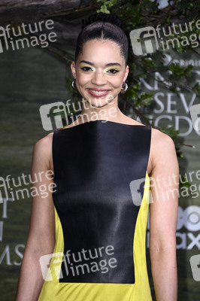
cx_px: 100
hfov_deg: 8.6
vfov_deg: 12.8
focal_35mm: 160
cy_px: 150
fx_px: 1336
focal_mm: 160
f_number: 5.6
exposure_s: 1/250
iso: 640
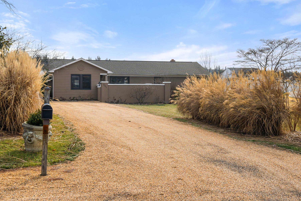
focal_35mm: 40
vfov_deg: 33.3
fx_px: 334
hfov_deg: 48.4
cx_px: 133
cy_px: 88
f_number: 14
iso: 200
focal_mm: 35
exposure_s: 1/640
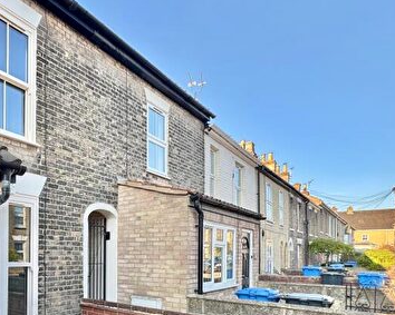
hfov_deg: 55.6
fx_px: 316
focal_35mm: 27
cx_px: 40
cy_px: 254
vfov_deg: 49.8
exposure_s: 1/133
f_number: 2.2
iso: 40
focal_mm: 2.22
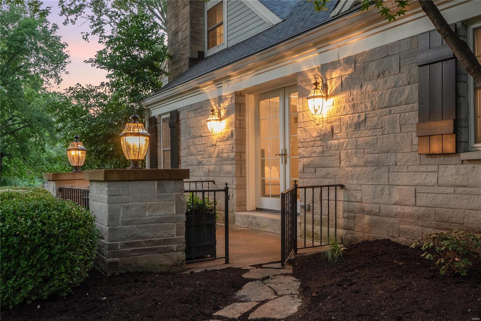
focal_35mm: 36
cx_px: 240
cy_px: 160
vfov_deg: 36.9
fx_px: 481
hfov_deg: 53.1
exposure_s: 1/5
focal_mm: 18
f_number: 6.3
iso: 400
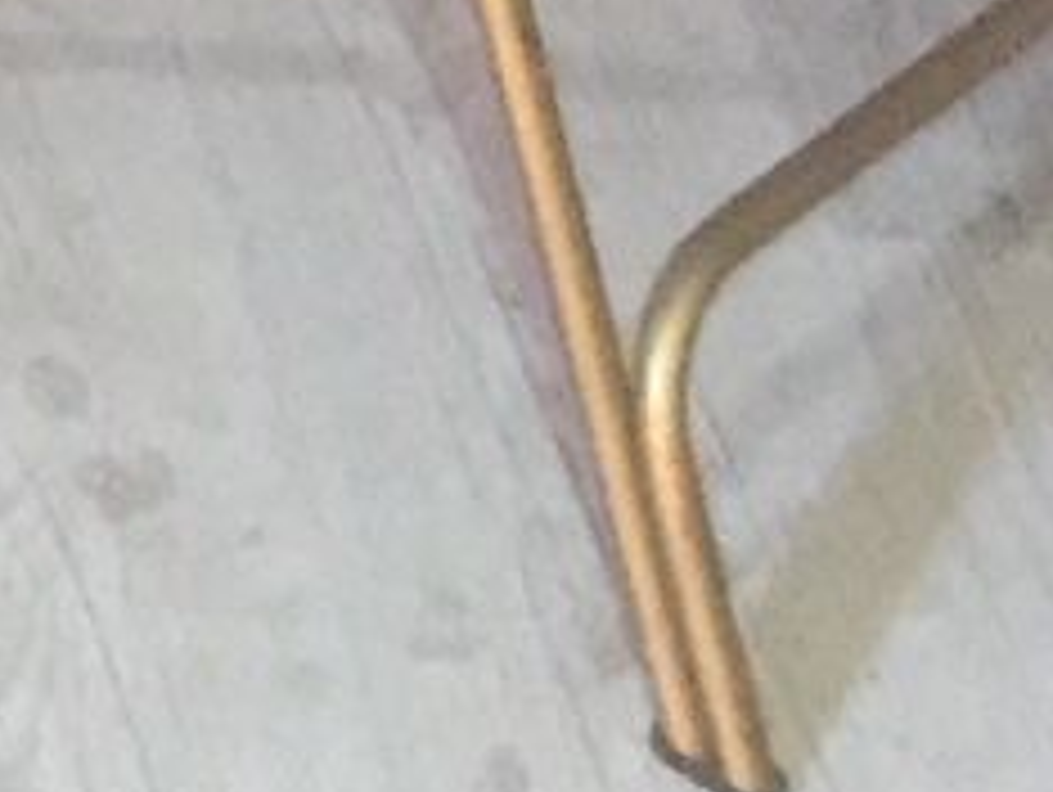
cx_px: -1314
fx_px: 6151
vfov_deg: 7.1
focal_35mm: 202
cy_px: -886
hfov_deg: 9.0
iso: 320
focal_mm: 4.15
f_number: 2.2
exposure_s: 1/17
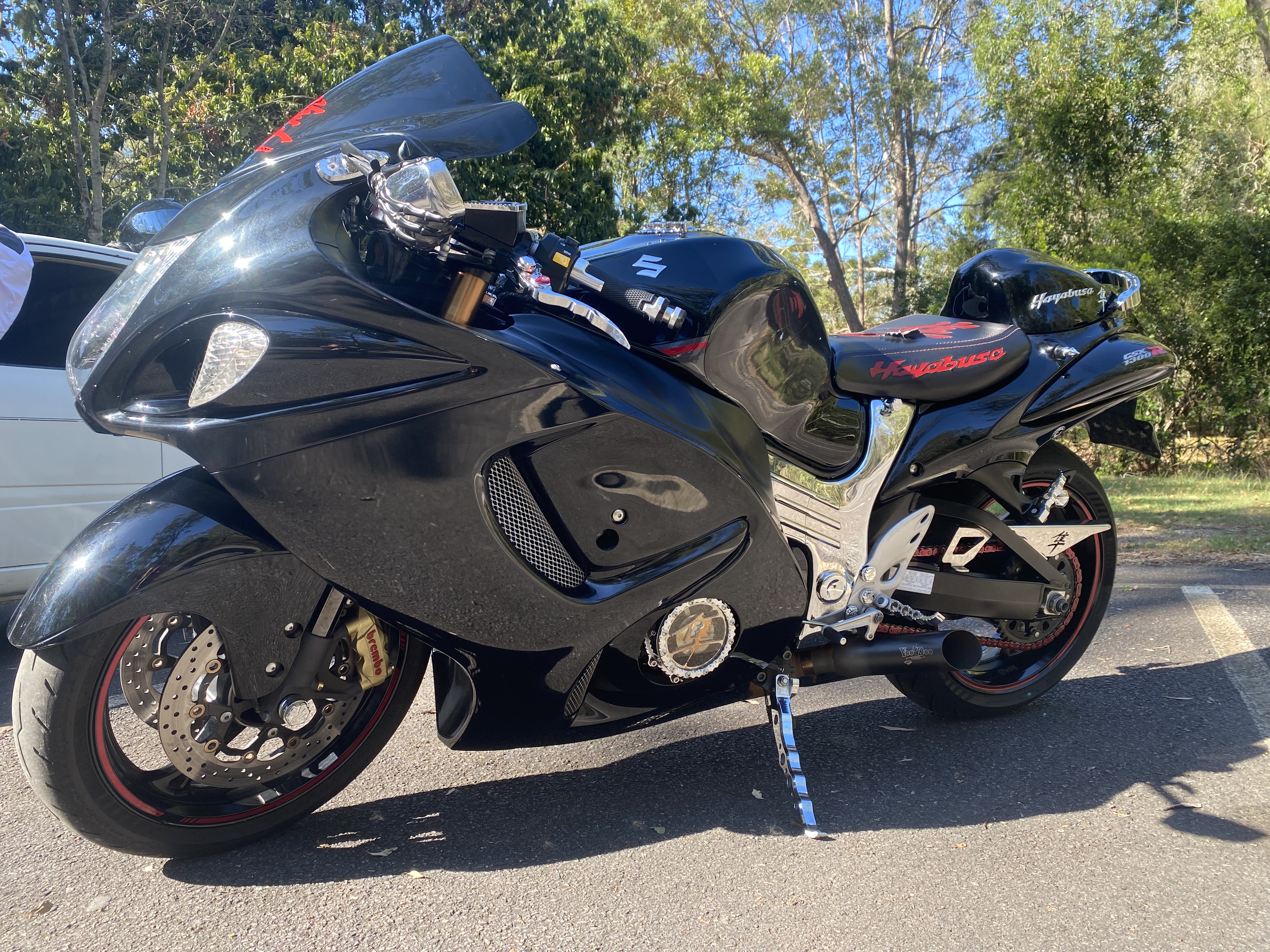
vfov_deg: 53.1
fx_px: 954
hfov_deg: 67.3
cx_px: 635
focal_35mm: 26
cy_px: 476
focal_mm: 4.25
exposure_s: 1/232
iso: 32
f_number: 1.8
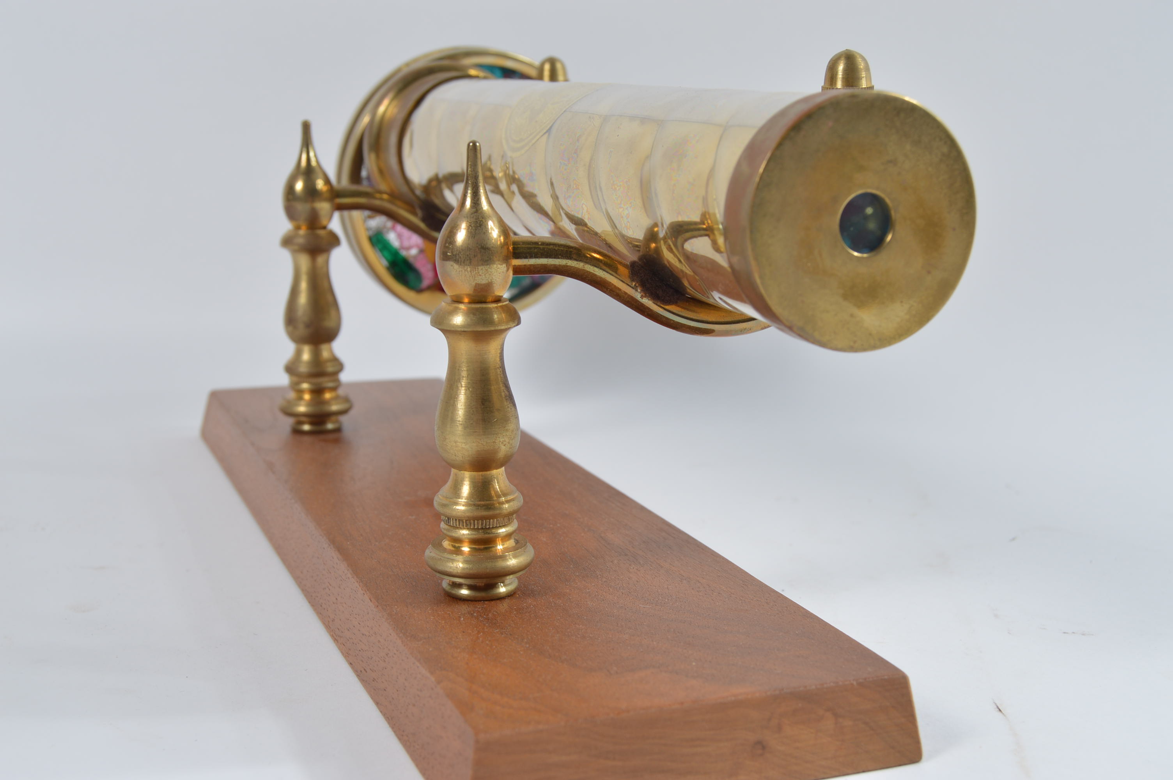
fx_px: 1660
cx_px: 586
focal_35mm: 51
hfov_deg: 38.9
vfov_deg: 26.4
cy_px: 390
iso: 100
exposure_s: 1/80
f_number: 7.1
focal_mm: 34
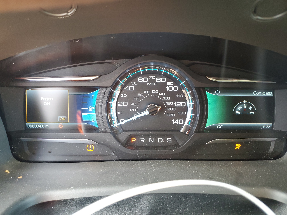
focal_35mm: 26
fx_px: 216
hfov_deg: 67.3
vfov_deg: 53.1
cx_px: 144
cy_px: 108
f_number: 1.5
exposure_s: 1/60.2
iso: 188
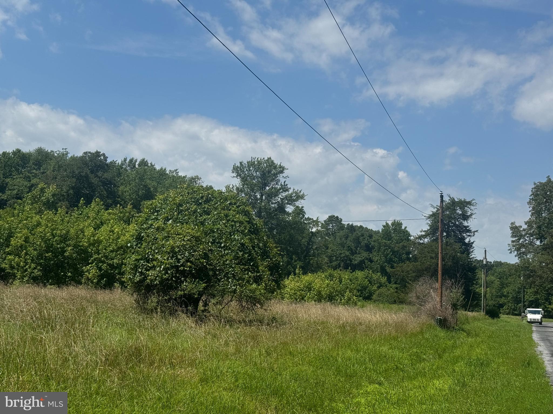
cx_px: 276
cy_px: 207
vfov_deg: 30.3
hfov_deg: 39.7
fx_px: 767
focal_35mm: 48
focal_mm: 6.76
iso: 80
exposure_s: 1/7937
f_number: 1.78
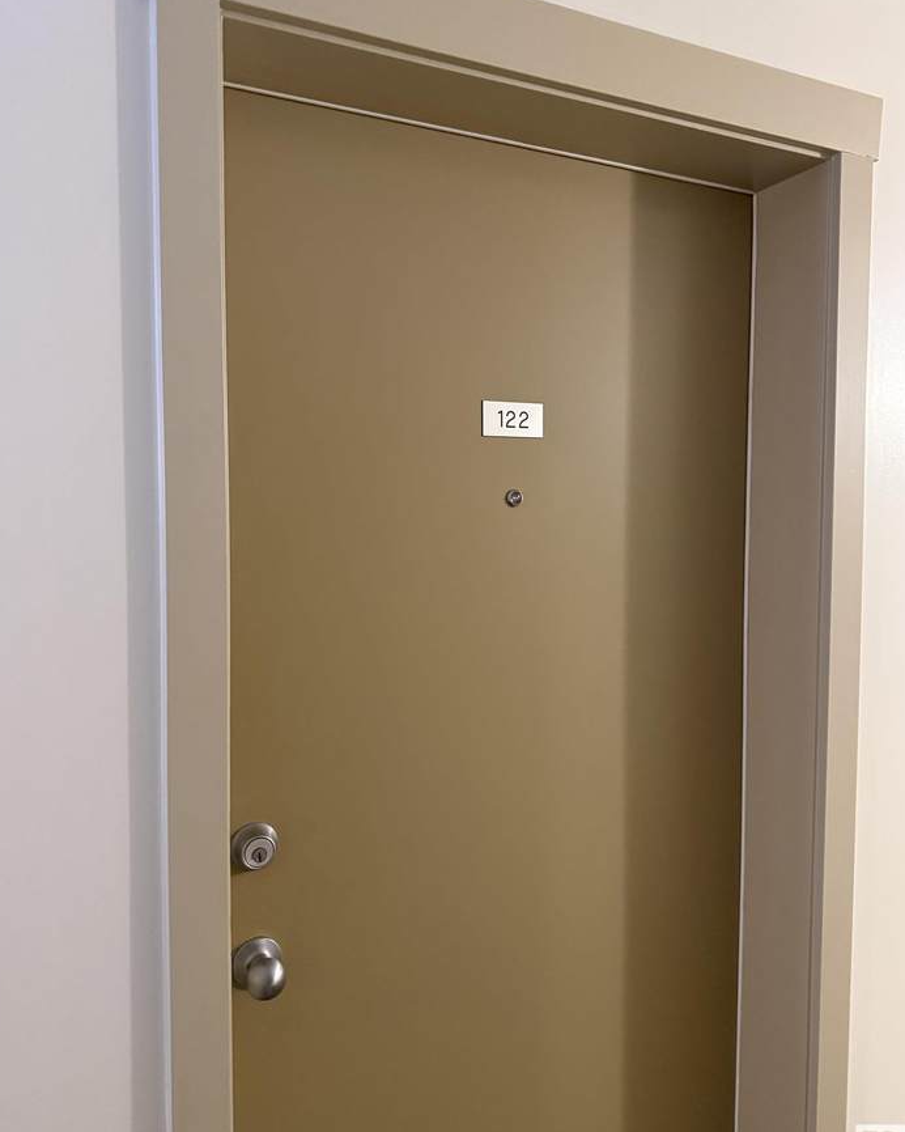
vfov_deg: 66.0
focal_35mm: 26
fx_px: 870
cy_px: 571
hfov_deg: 54.9
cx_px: 450
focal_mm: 6.76
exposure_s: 1/40
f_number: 1.78
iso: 800
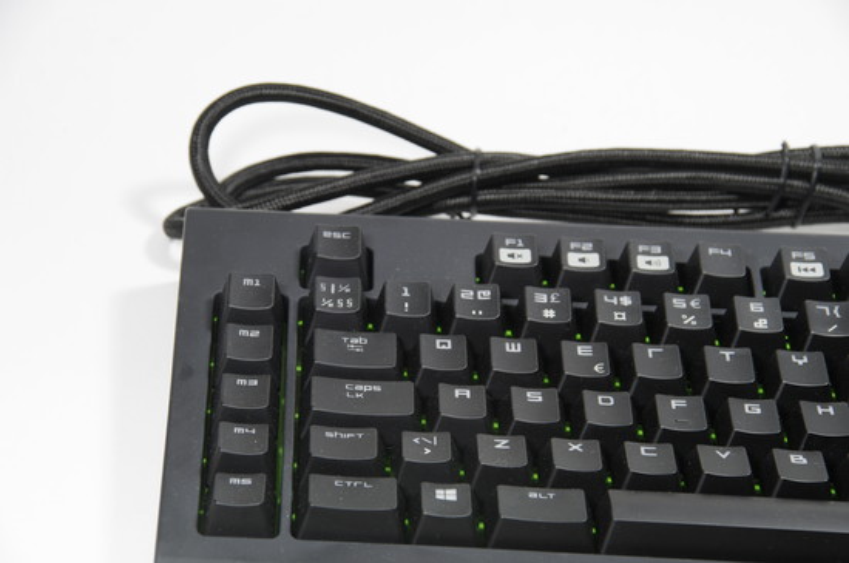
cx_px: 424
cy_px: 282
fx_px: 3273
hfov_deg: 14.8
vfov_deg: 9.8
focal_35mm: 139
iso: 200
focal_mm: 93
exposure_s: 1/13
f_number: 10
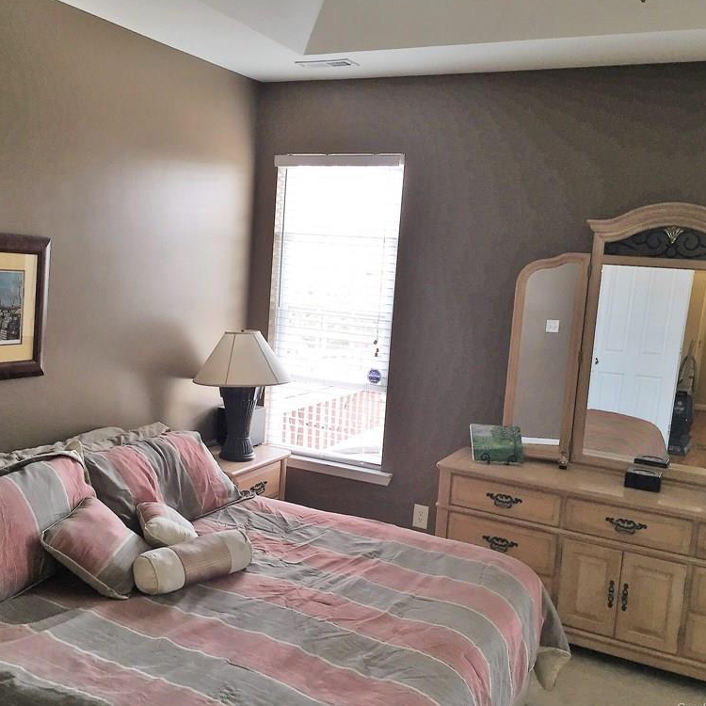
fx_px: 808
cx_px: 303
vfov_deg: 47.2
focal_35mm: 35
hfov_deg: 47.1
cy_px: 356
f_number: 2.2
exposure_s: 1/30
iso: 40
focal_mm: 4.15
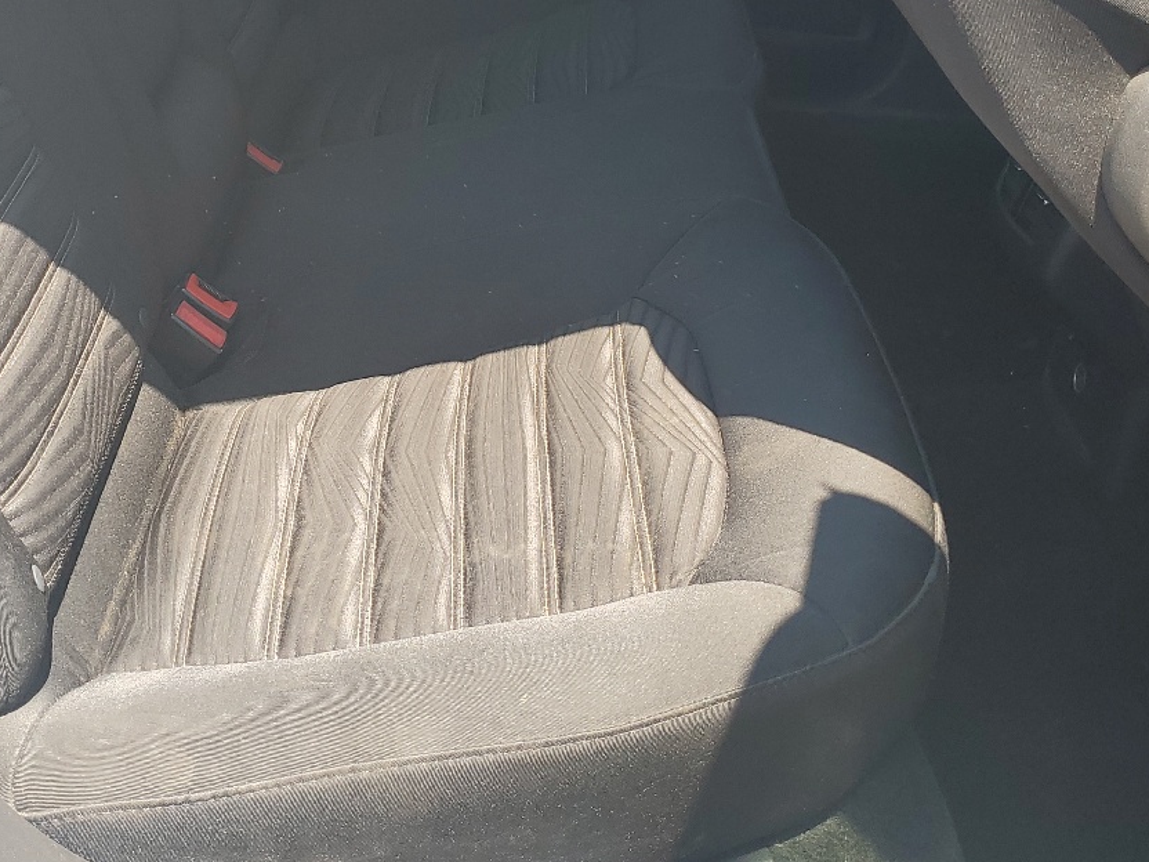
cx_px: 511
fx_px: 1660
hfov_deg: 38.1
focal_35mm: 50
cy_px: 111
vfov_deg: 28.2
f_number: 1.5
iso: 50
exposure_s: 1/476
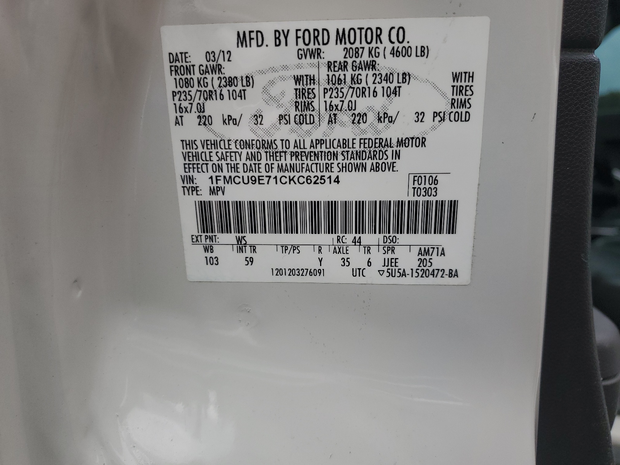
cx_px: 310
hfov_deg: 67.3
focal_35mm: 26
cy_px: 232
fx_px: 466
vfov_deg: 53.1
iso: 50
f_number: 1.5
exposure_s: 1/1000
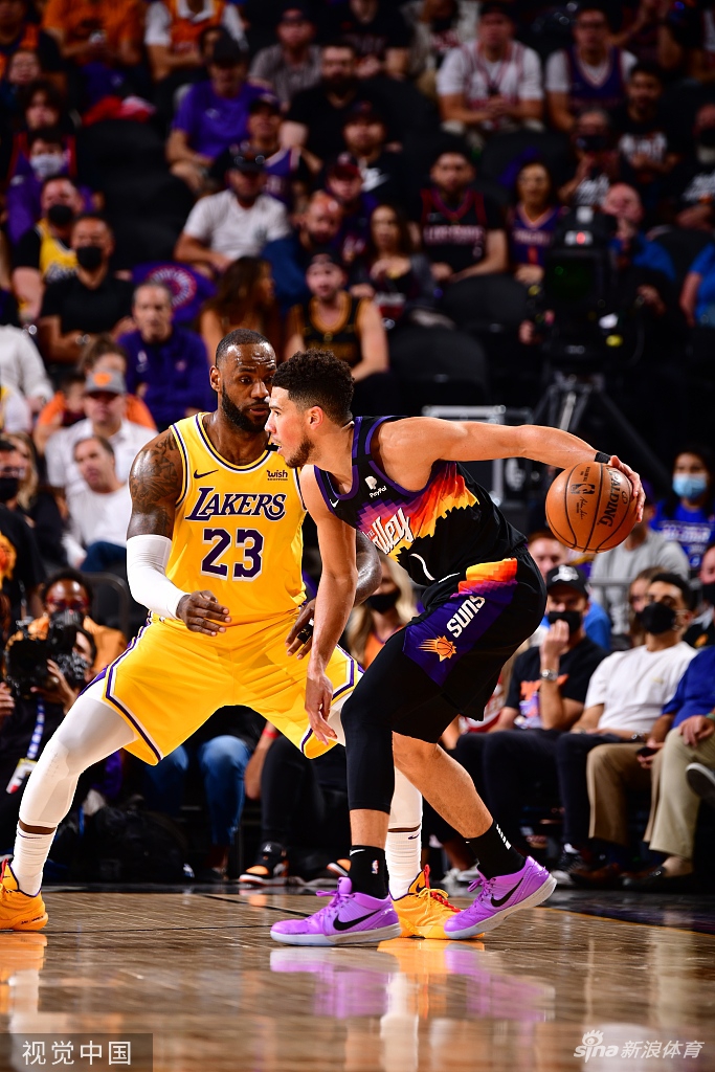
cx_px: 358
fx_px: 9827
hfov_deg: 4.2
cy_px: 536
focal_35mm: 330
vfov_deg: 6.2
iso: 250
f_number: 5.6
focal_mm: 330
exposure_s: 1/250
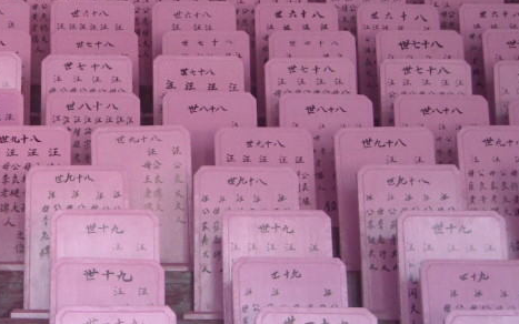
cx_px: 20
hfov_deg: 17.9
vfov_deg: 11.5
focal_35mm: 114
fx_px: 1613
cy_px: 77
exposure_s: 1/60
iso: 208
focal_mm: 7.92
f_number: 3.2
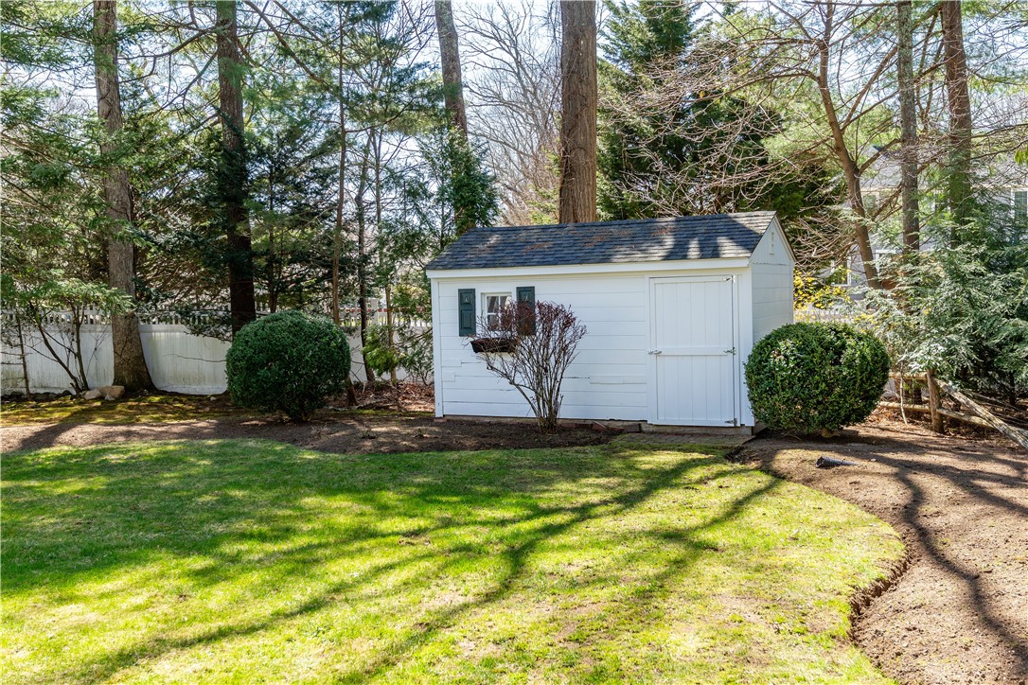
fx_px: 999
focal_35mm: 35
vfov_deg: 37.9
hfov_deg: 54.4
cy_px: 342
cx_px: 514
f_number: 8
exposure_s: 1/40
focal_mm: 35
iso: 100
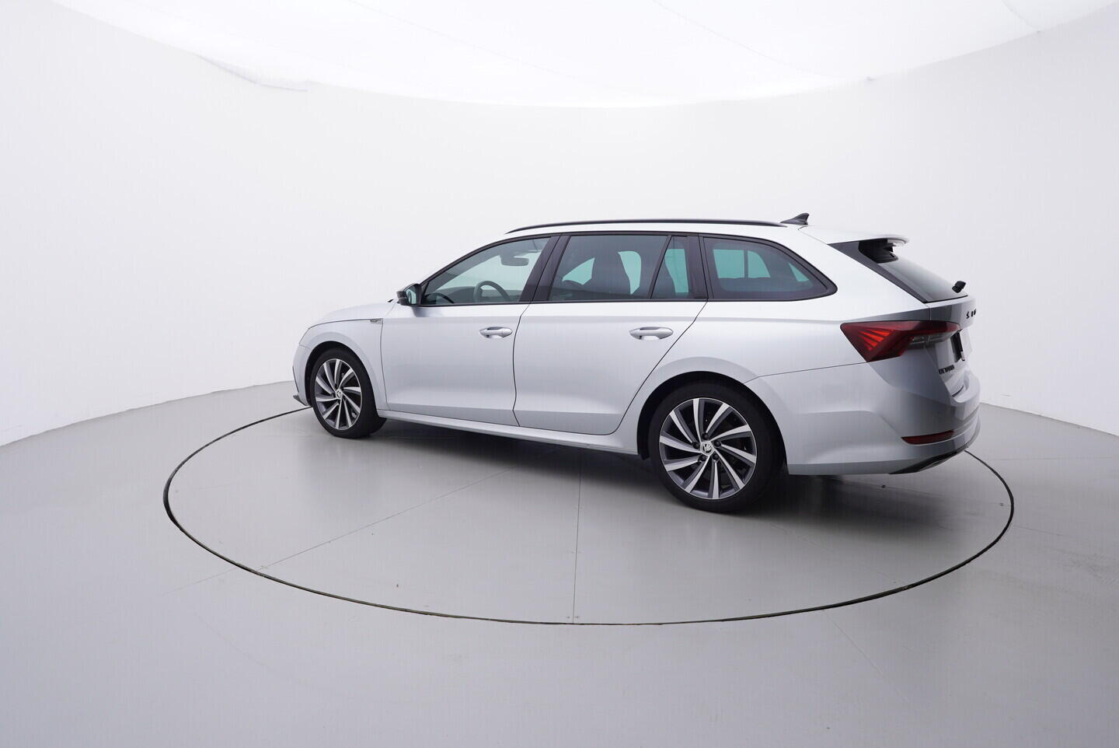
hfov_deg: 77.3
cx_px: 560
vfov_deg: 56.2
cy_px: 374
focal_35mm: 22
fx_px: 700
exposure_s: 1/80
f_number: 5
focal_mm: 15
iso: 200
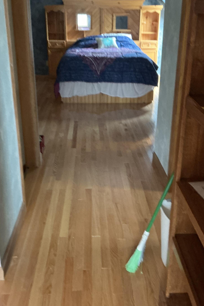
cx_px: 103
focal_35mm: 40
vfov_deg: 48.5
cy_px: 156
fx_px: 340
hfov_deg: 33.4
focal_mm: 3
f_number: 1.8
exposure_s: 1/30
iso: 400
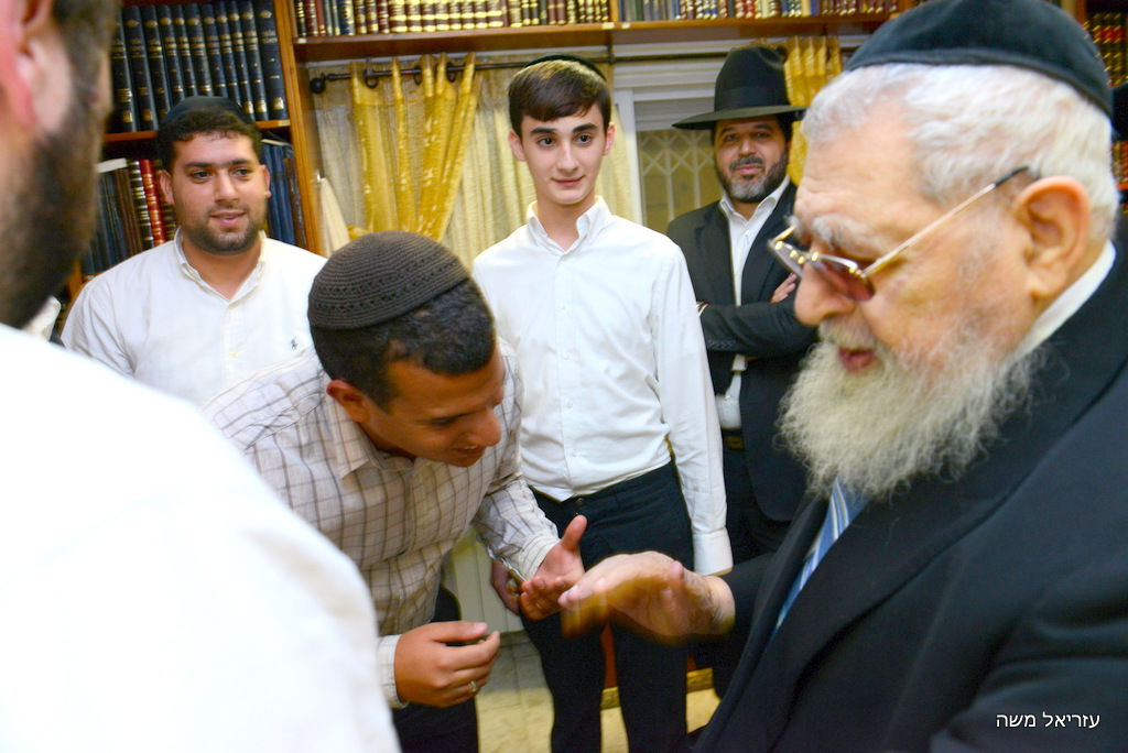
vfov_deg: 53.2
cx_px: 564
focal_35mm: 24
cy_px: 376
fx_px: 752
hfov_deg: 73.7
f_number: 5.6
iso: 1250
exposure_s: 1/80
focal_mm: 24
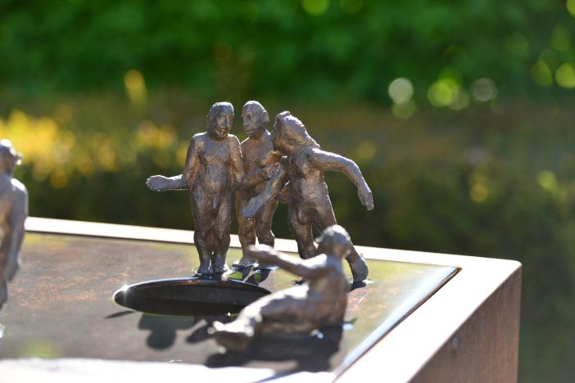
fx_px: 1917
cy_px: 192
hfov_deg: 17.1
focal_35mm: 120
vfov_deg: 11.4
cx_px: 288
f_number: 3.2
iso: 1600
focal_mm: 120
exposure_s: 1/4000
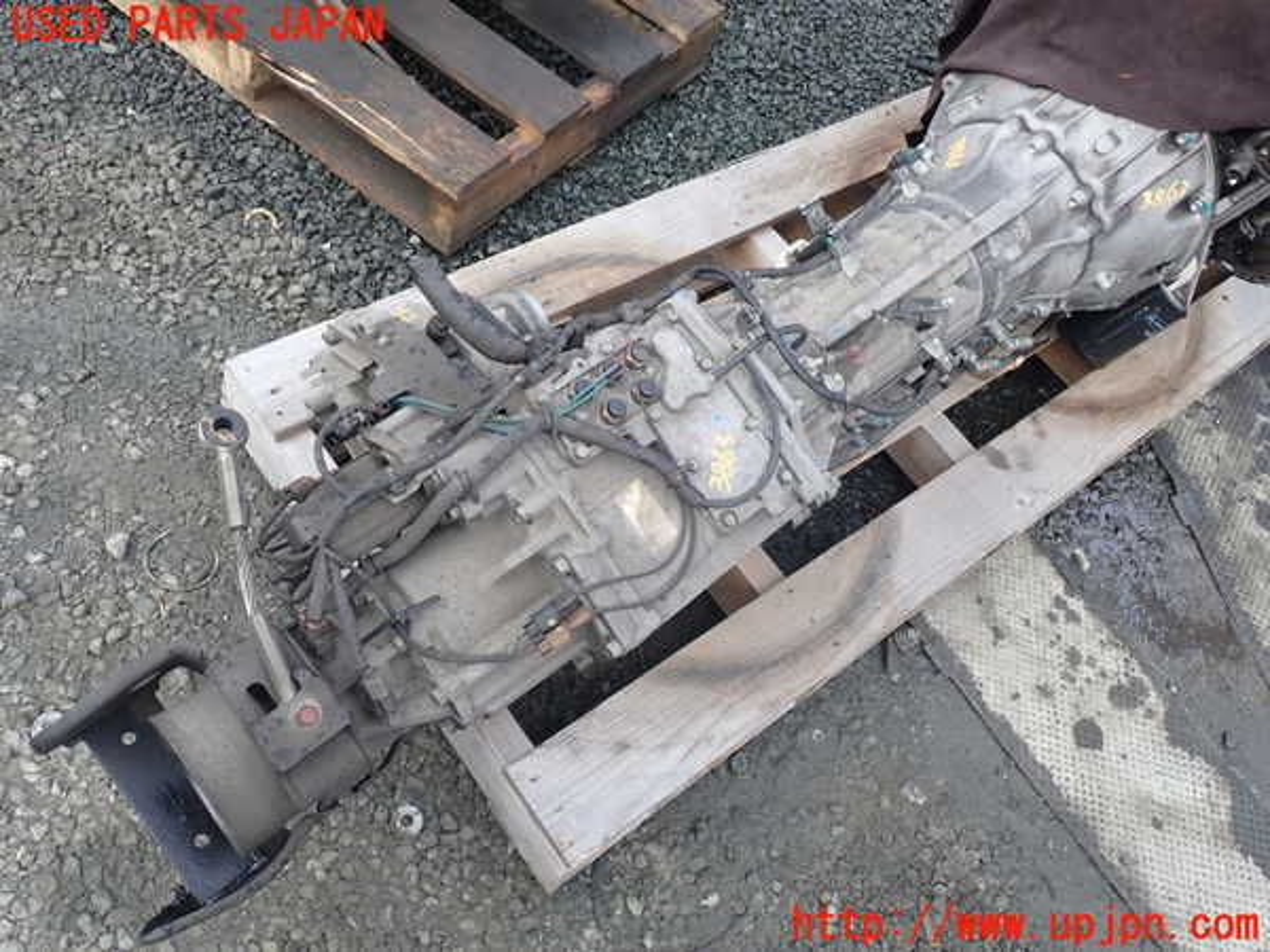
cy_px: 476
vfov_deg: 46.8
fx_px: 1101
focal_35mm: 30
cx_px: 635
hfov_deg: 60.0
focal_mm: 5.4
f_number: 3.2
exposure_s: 1/80
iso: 100
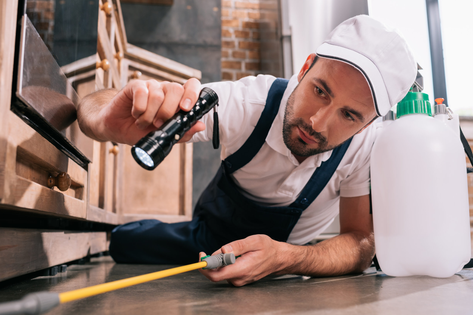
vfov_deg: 37.9
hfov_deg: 54.4
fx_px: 460
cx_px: 236
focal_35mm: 35
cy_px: 158
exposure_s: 1/200
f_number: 4
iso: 400
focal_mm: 35
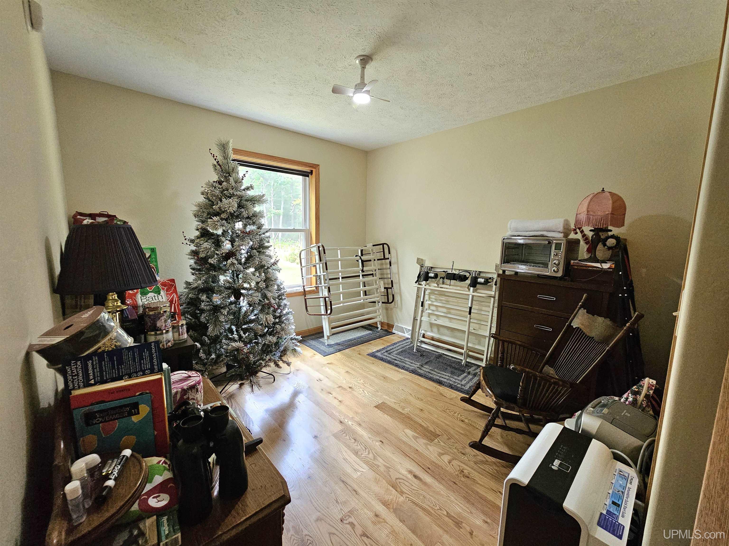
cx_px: 364
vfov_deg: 89.9
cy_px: 273
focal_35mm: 13
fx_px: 274
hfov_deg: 106.2
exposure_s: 1/60.2
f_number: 2.2
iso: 400
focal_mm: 2.2
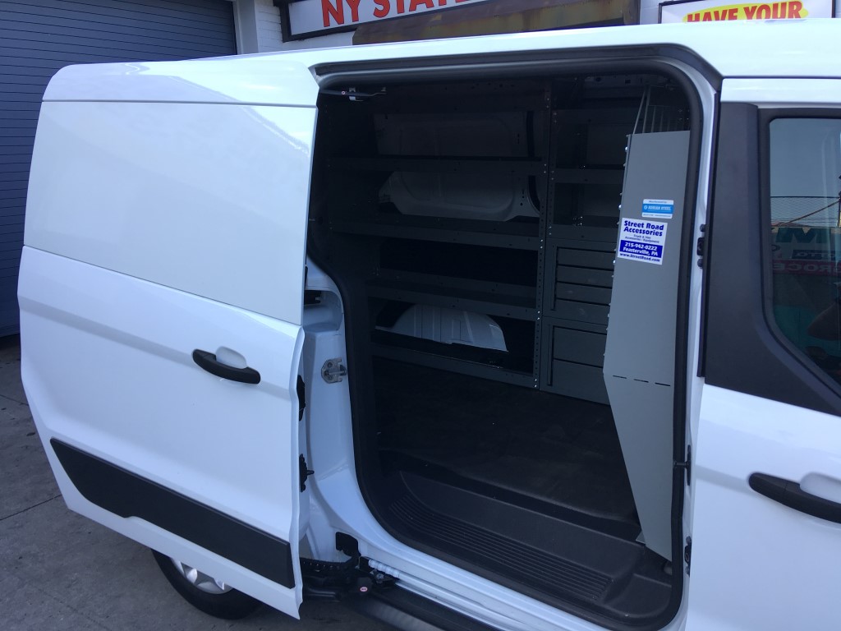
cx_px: 420
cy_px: 316
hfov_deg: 61.7
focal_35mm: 29
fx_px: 705
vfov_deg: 48.2
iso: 25
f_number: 2.2
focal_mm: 4.15
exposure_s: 1/201
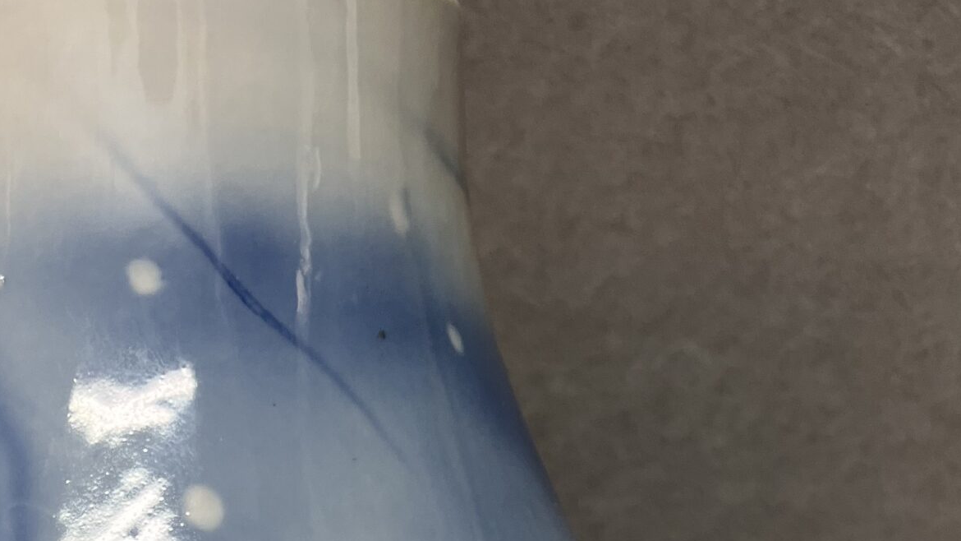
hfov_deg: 33.3
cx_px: 260
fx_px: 1580
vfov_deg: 16.9
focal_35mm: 62
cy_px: 887
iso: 125
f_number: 1.5
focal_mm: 5.7
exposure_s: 1/100
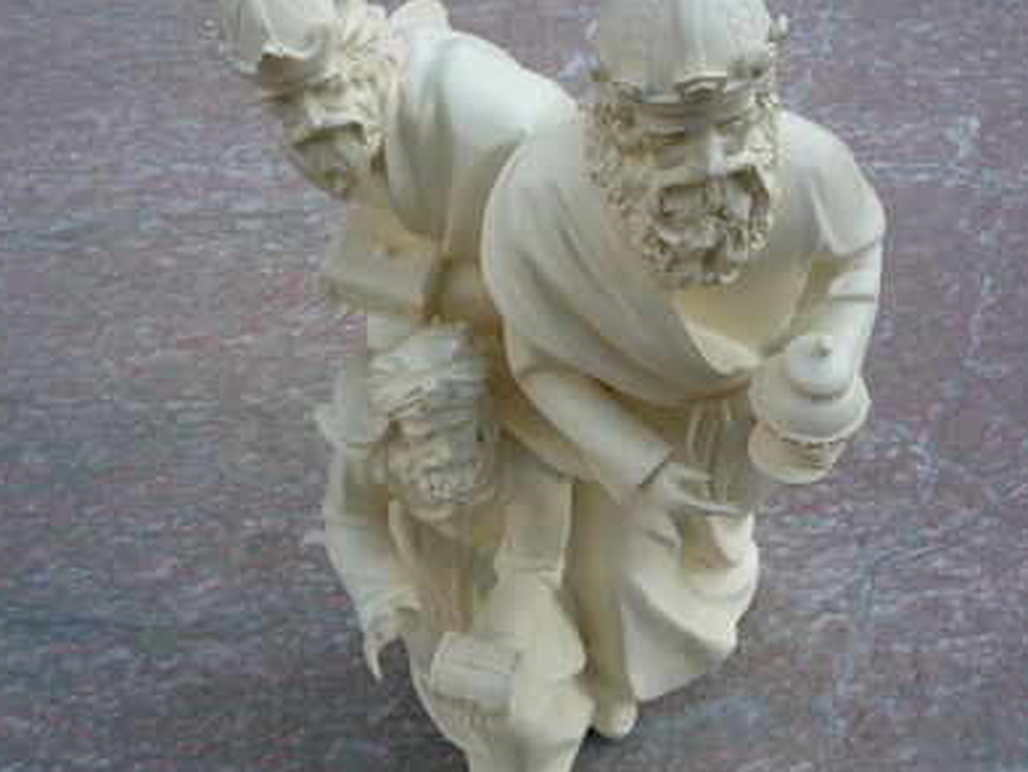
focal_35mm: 37
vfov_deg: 38.7
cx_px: 558
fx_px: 1099
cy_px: 389
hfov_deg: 50.1
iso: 100
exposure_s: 1/100
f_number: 4
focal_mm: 5.2
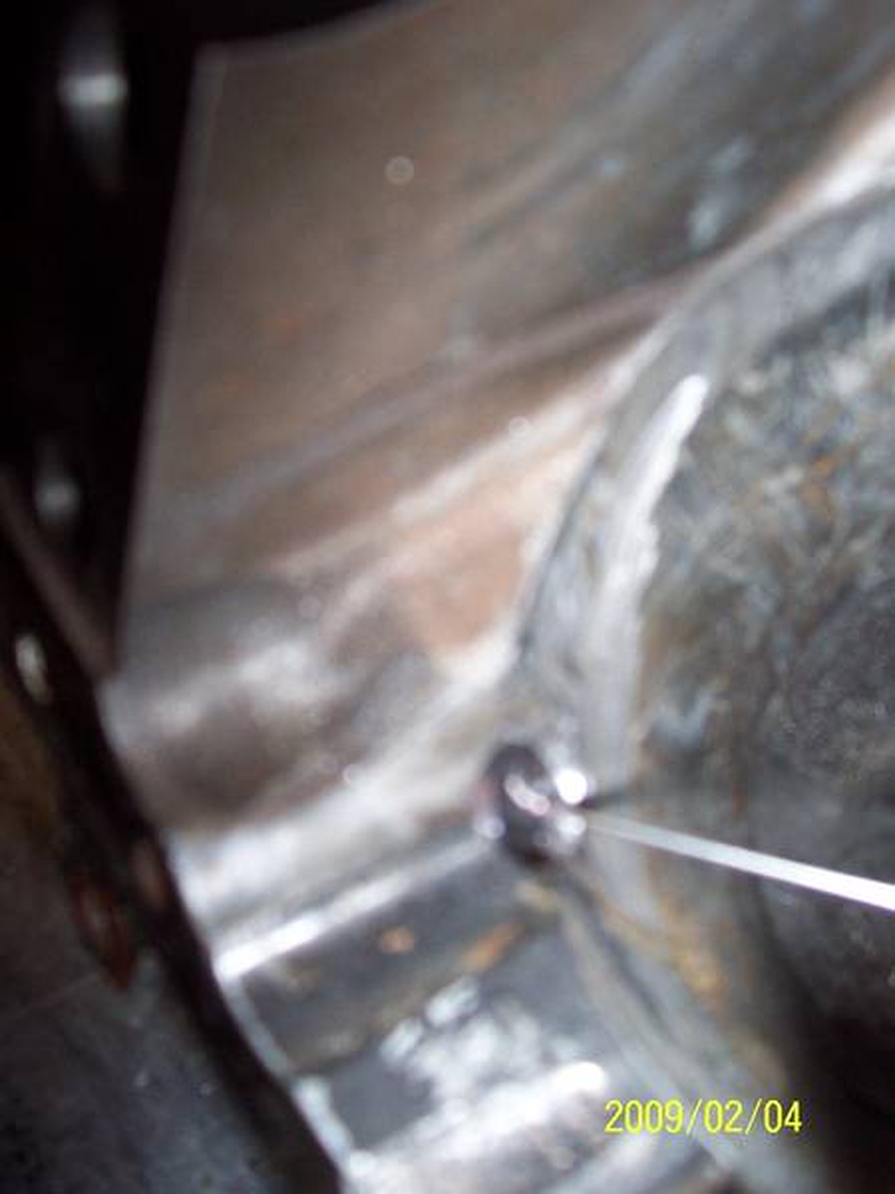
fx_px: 1276
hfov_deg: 38.7
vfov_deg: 50.1
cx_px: 448
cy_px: 597
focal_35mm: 37
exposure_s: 1/60
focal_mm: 5.6
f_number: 2.8
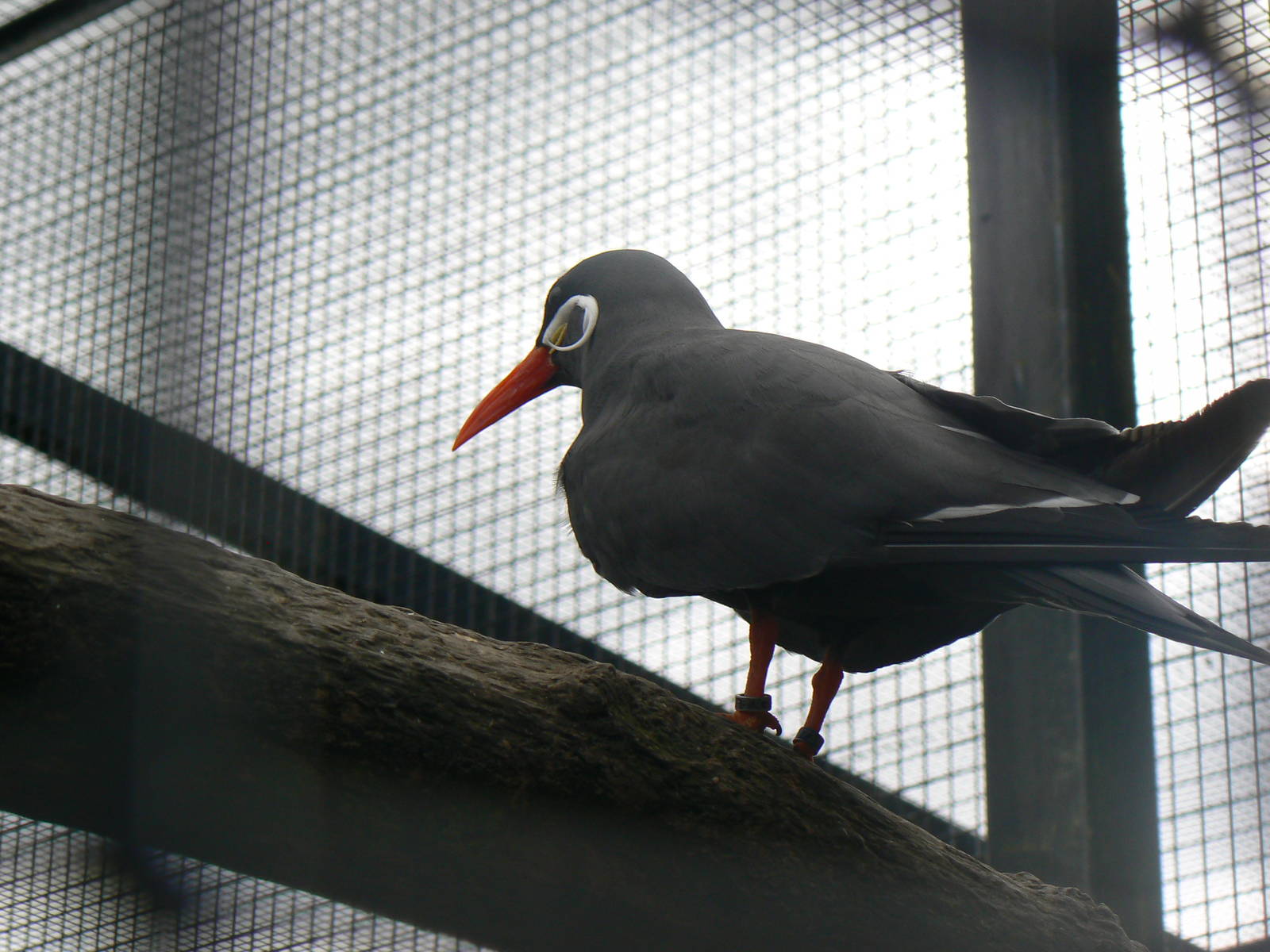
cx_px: 635
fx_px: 4293
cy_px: 476
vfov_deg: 12.7
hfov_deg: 16.8
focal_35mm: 117
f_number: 5.6
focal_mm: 19.5
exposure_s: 1/125
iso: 80
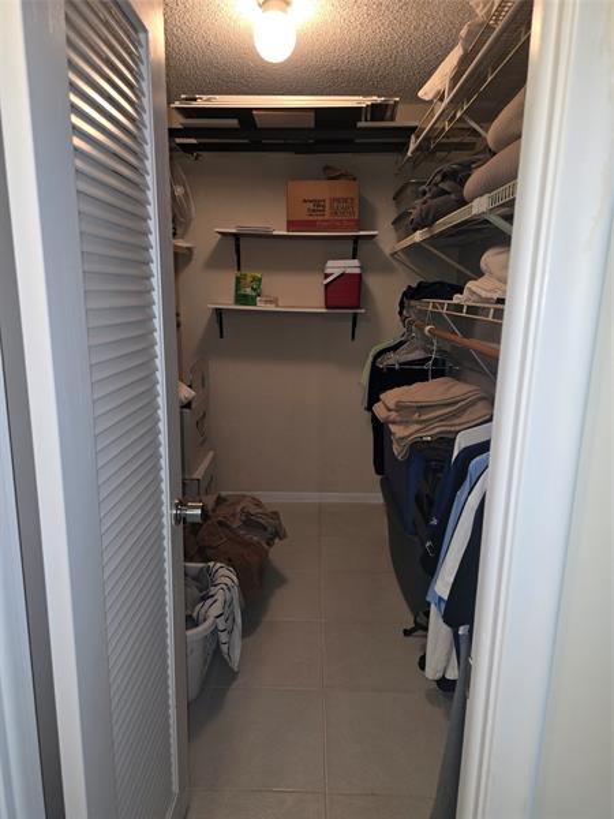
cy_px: 410
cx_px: 307
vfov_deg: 73.9
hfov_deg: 58.9
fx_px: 544
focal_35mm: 23
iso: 100
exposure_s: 1/40
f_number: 1.7
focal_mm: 6.3
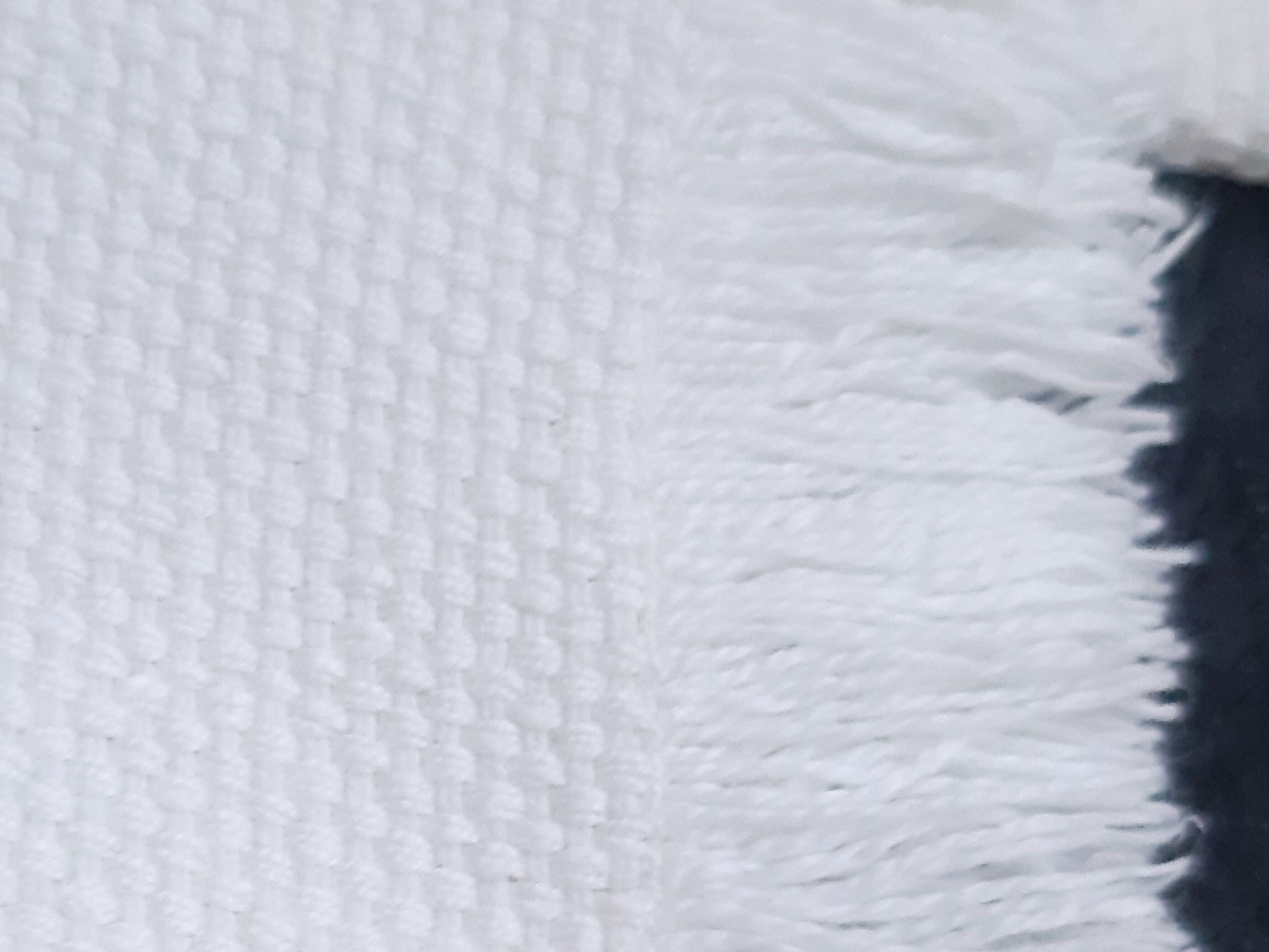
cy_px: 899
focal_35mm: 67
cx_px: 306
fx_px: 2456
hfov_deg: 28.5
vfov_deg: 21.3
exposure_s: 1/17
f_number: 1.7
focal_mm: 3.93
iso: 200
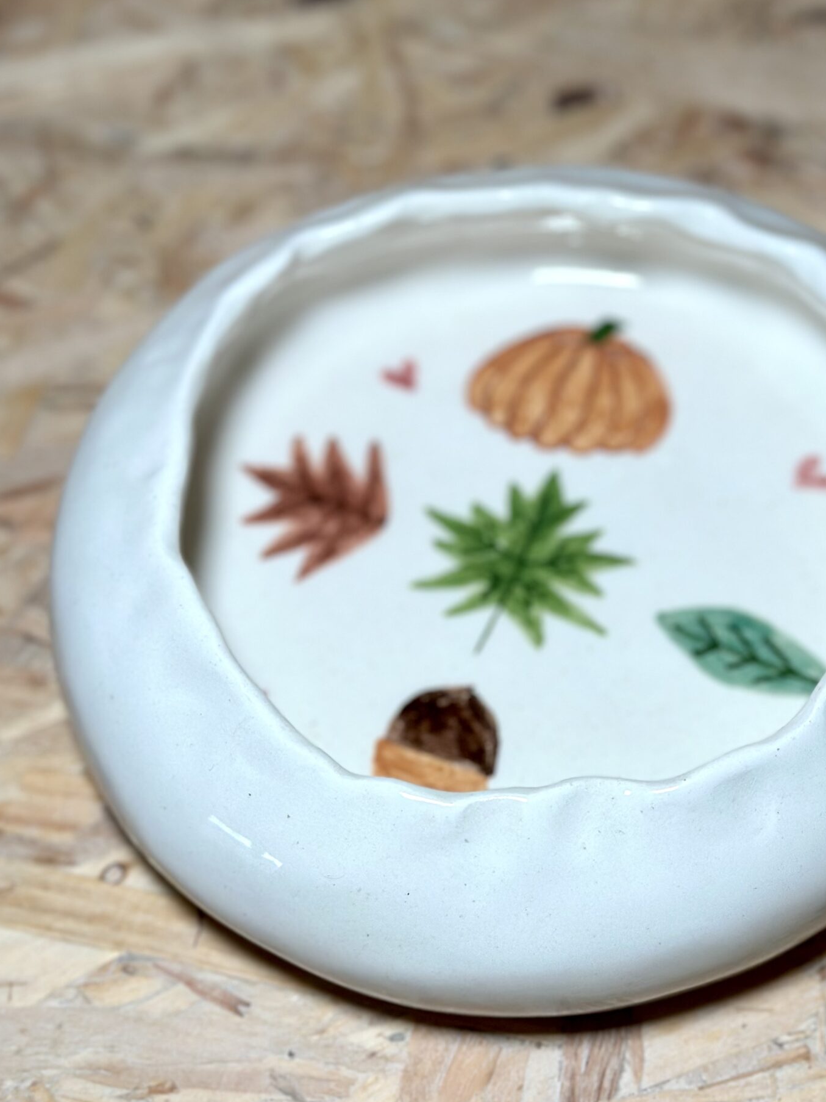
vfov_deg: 28.6
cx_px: 552
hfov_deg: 21.5
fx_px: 2164
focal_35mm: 68
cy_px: 521
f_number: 1.78
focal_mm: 6.86
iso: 80
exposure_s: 1/137
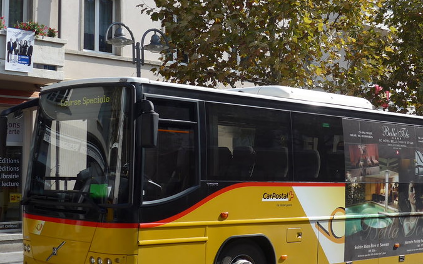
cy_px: 111
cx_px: 273
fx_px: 738
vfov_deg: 20.3
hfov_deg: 31.8
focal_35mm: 64
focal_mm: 7
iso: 80
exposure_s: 1/1000
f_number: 2.8
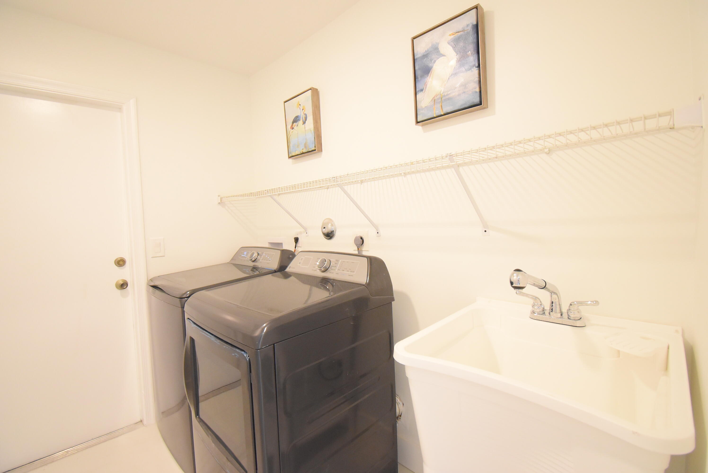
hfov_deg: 100.3
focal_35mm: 15
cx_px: 354
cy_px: 236
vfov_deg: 77.4
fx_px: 295
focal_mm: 10
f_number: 4.5
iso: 2800
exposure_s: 1/60
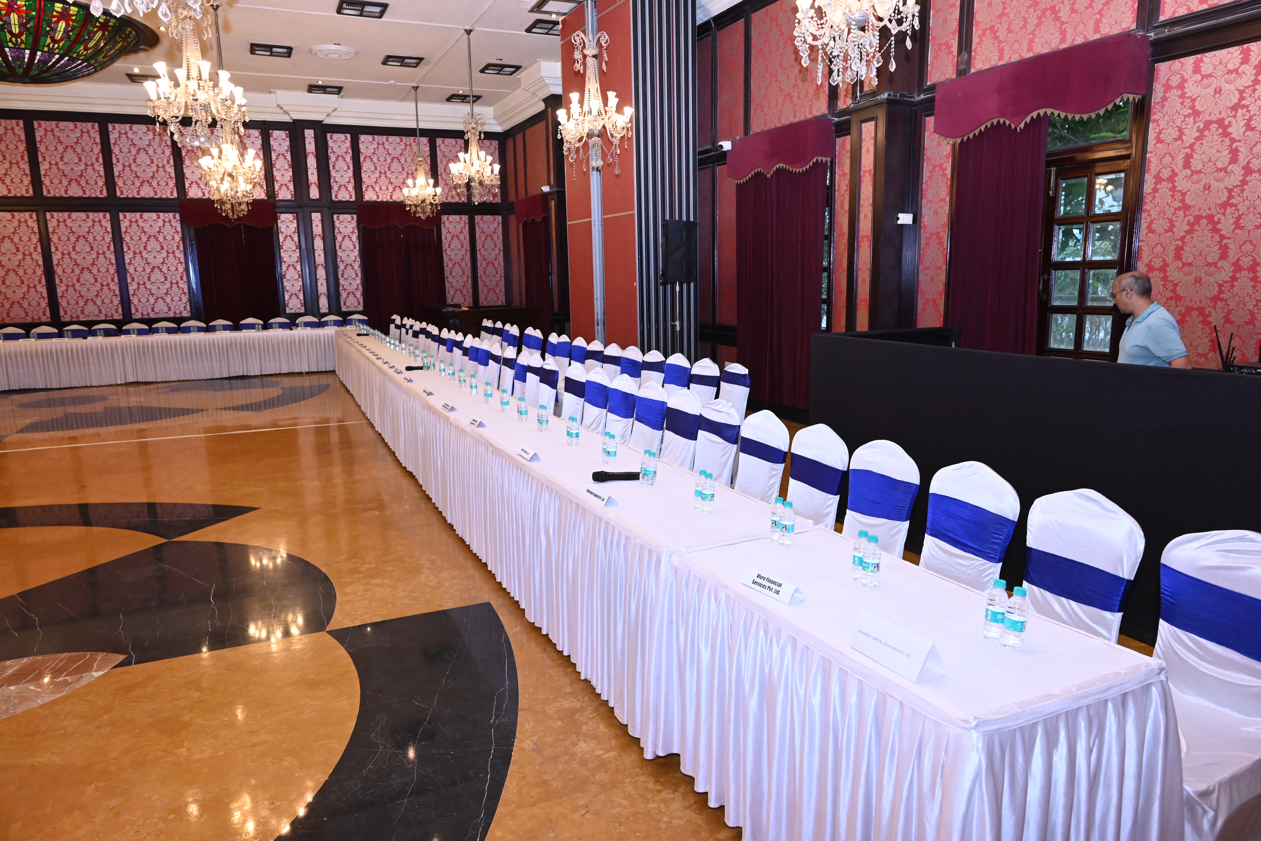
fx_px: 841
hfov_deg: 73.7
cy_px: 420
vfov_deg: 53.2
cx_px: 630
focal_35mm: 24
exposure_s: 1/125
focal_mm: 24
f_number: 5.6
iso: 2500
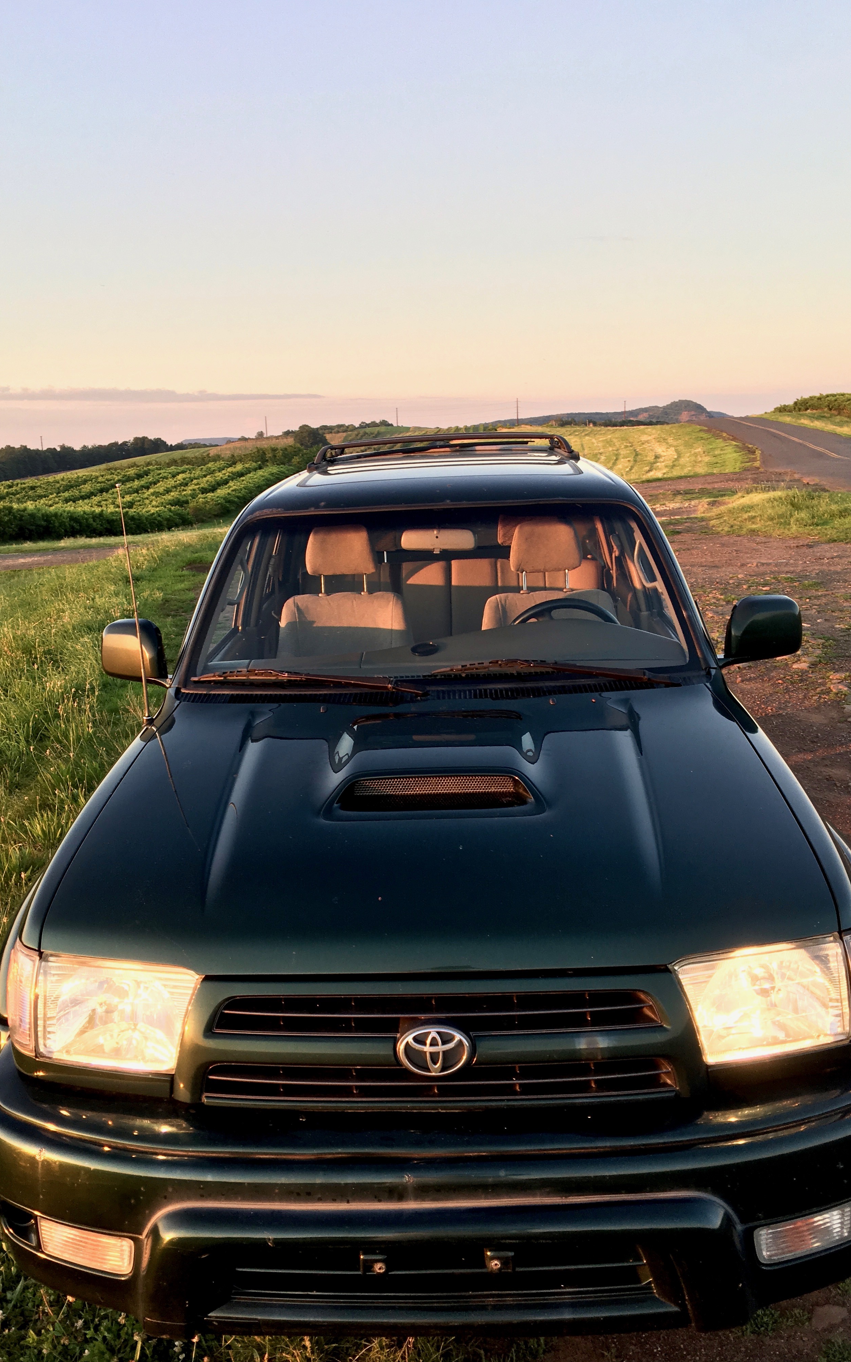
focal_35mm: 31
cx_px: 421
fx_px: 1150
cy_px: 686
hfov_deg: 40.6
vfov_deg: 61.2
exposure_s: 1/120
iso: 32
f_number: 2.2
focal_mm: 4.15
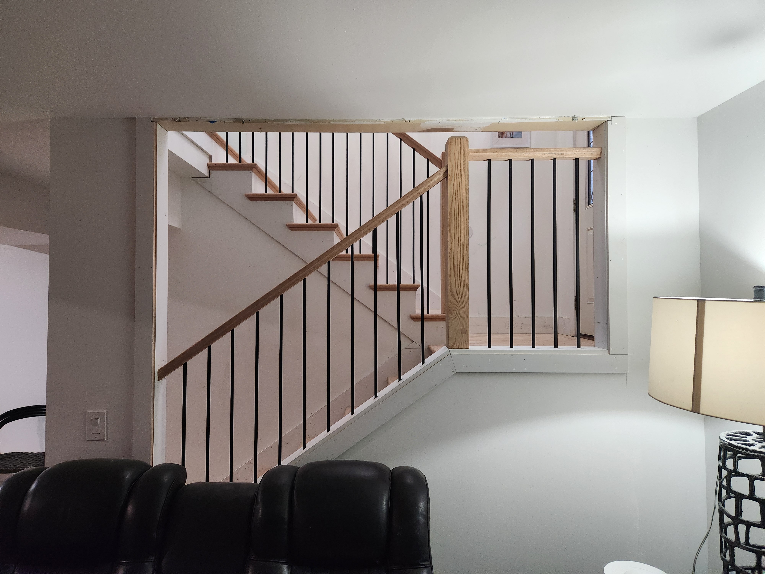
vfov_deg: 58.9
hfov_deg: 73.9
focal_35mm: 23
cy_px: 287
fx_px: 508
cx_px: 382
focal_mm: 5.4
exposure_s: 1/120
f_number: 1.8
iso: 800
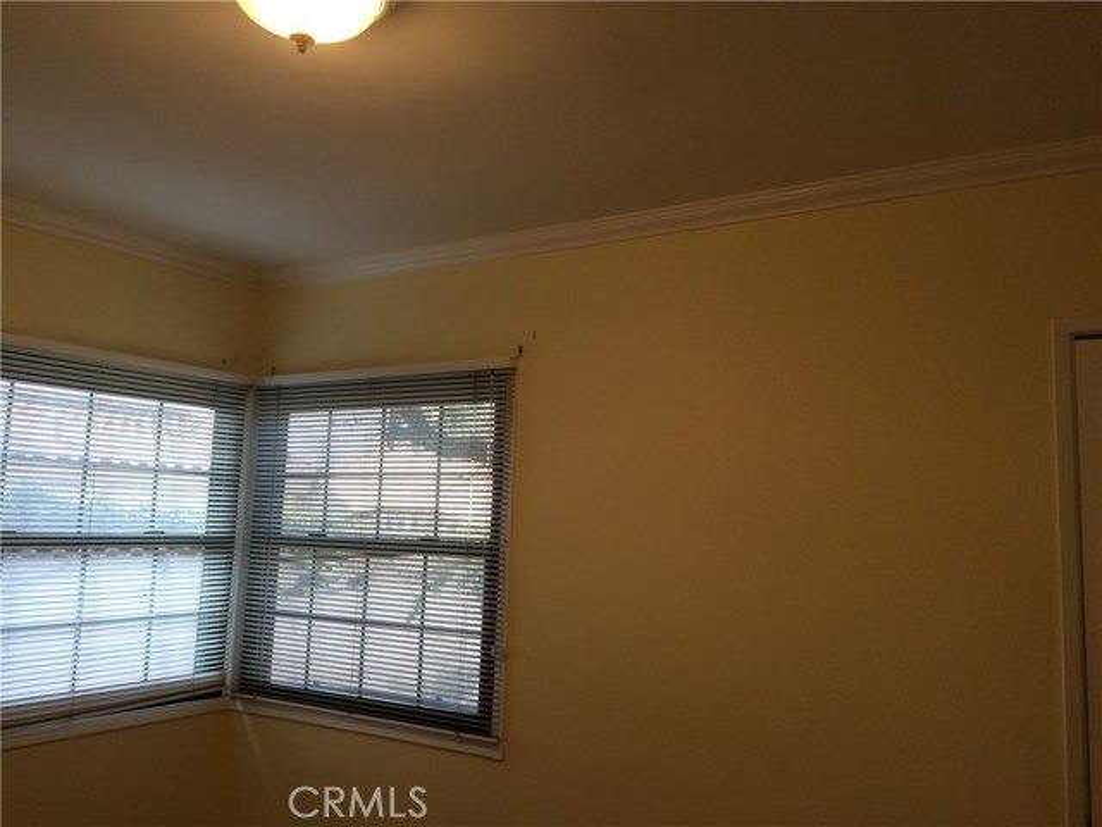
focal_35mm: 29
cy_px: 414
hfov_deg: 61.7
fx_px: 923
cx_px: 551
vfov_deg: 48.2
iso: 32
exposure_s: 1/30
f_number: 2.2
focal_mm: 4.15
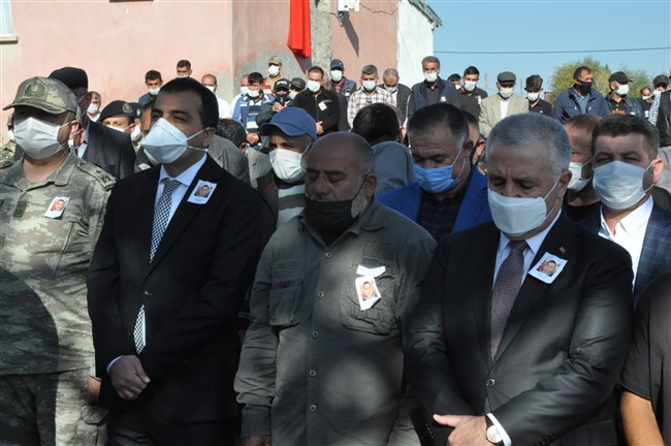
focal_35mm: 63
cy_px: 223
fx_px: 1173
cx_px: 336
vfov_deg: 21.5
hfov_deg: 31.9
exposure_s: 1/400
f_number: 20
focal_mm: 42
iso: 1600
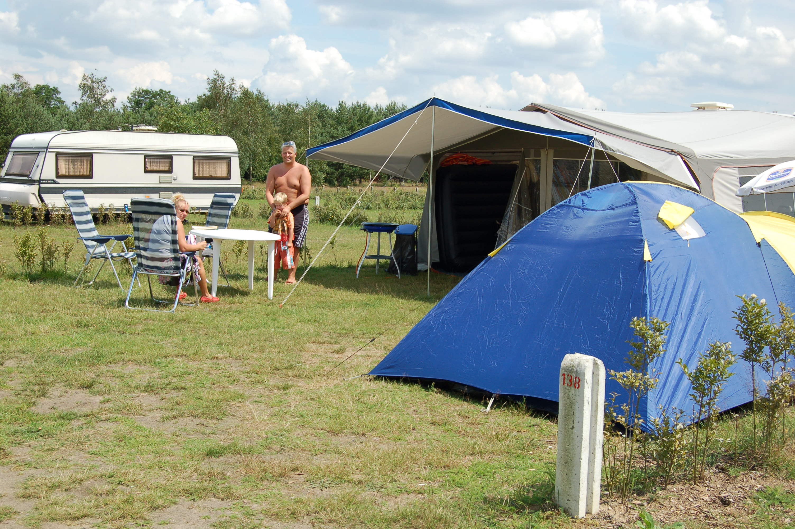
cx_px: 398
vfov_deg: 28.0
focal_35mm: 48
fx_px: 1059
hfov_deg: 41.1
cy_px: 264
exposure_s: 1/320
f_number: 9
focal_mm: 32
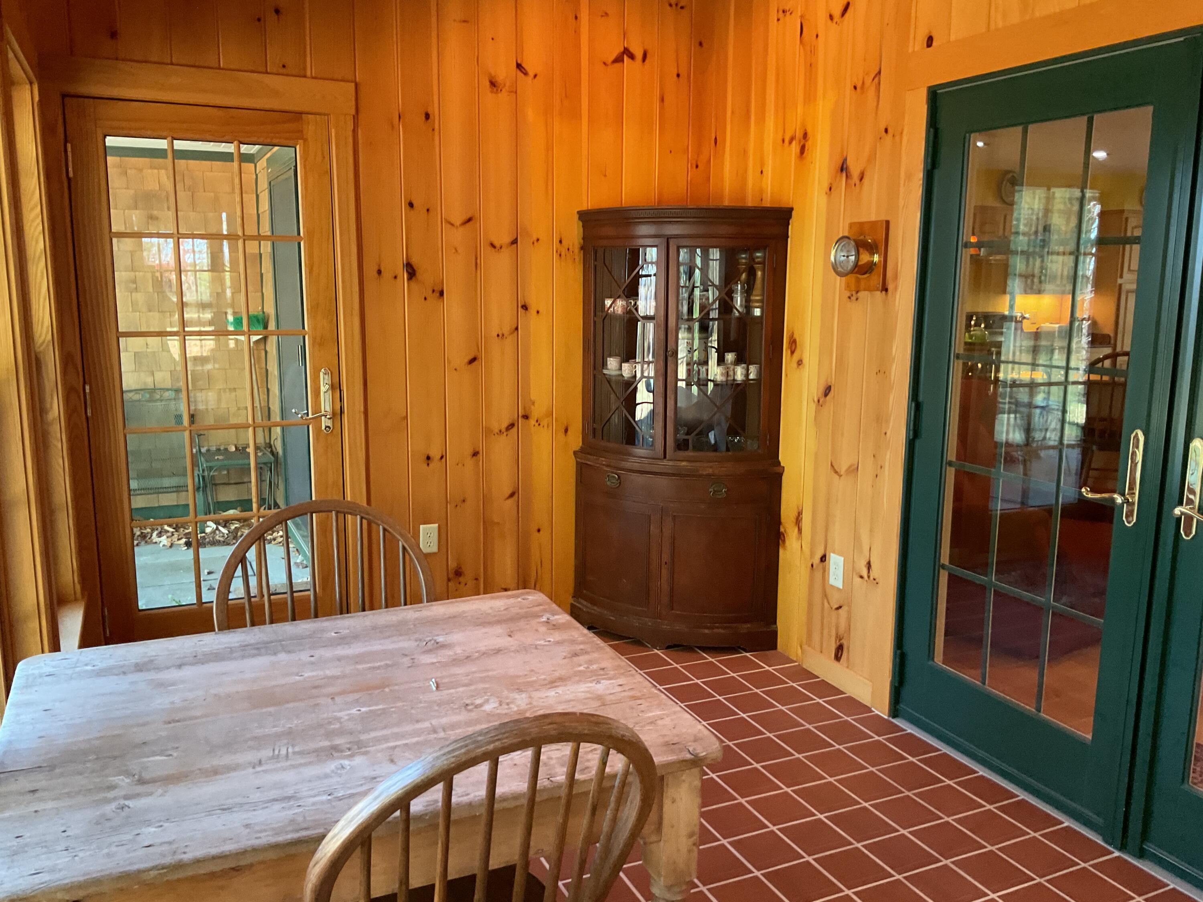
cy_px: 451
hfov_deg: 61.7
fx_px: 1008
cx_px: 602
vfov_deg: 48.2
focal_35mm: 29
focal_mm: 3
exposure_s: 1/60
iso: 200
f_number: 1.8
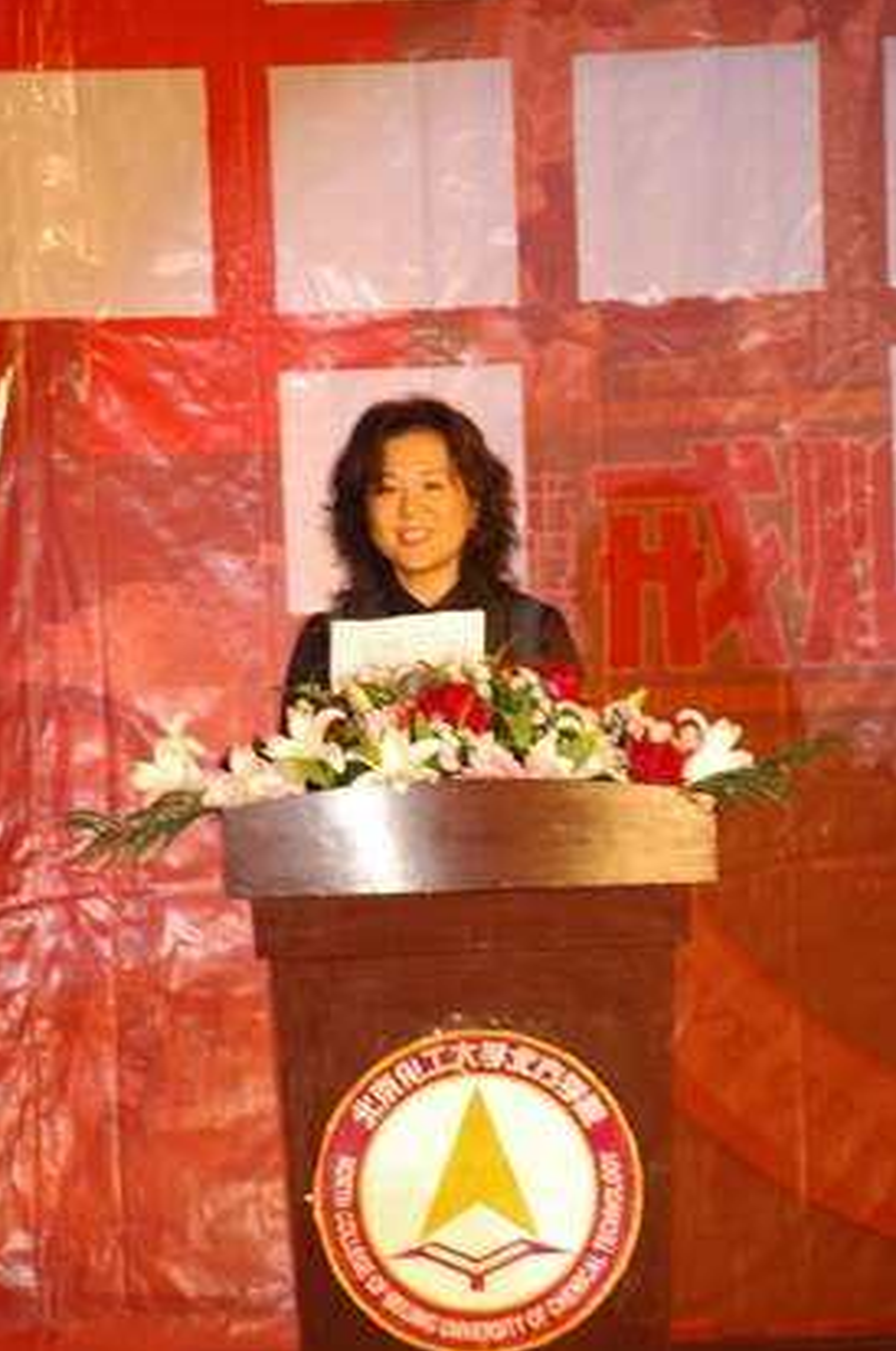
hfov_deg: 6.0
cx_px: 446
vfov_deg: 9.0
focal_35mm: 229
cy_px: 671
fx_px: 8577
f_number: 5.6
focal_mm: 150
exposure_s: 1/60
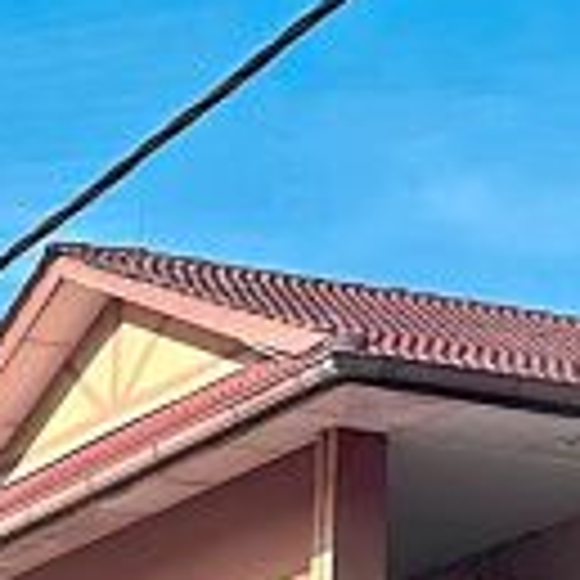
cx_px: -904
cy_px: 706
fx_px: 3867
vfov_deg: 8.5
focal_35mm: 204
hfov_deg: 7.8
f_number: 1.78
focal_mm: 6.86
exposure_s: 1/5000
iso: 80
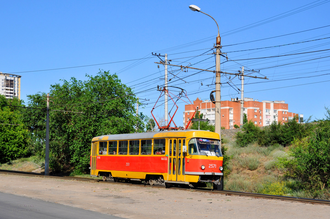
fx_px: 549
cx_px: 165
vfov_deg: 22.6
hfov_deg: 33.4
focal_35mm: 60
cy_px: 110
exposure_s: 1/500
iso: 200
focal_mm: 40
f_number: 8
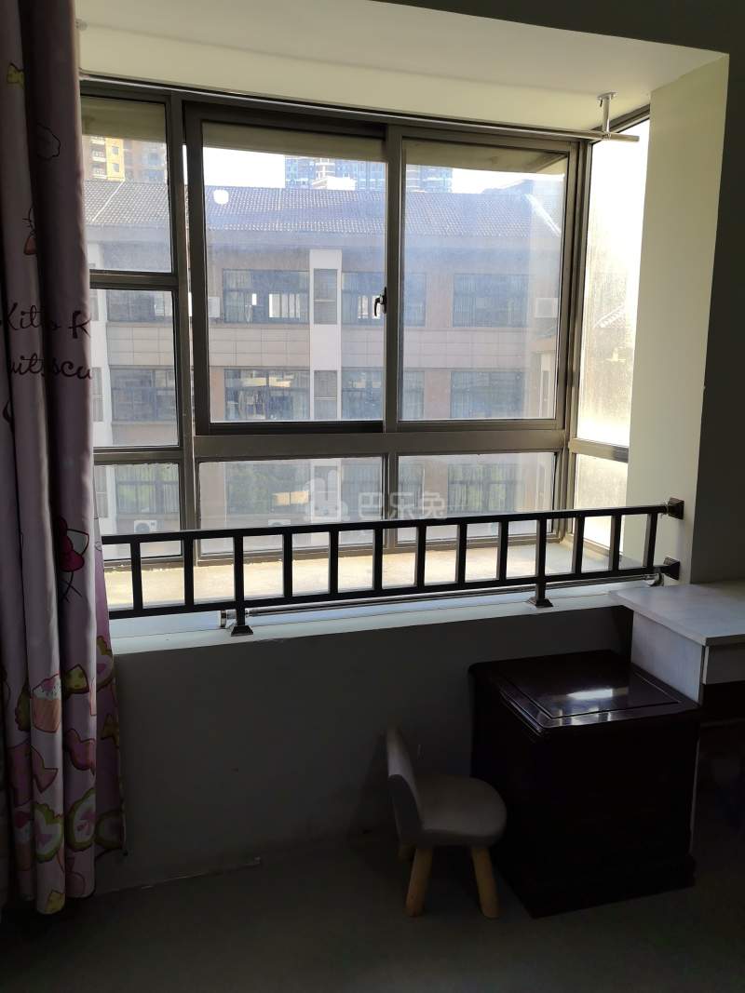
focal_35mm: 27
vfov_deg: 65.3
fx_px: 775
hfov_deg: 51.3
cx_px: 372
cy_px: 496
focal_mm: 5.52
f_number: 1.9
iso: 50
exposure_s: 1/128
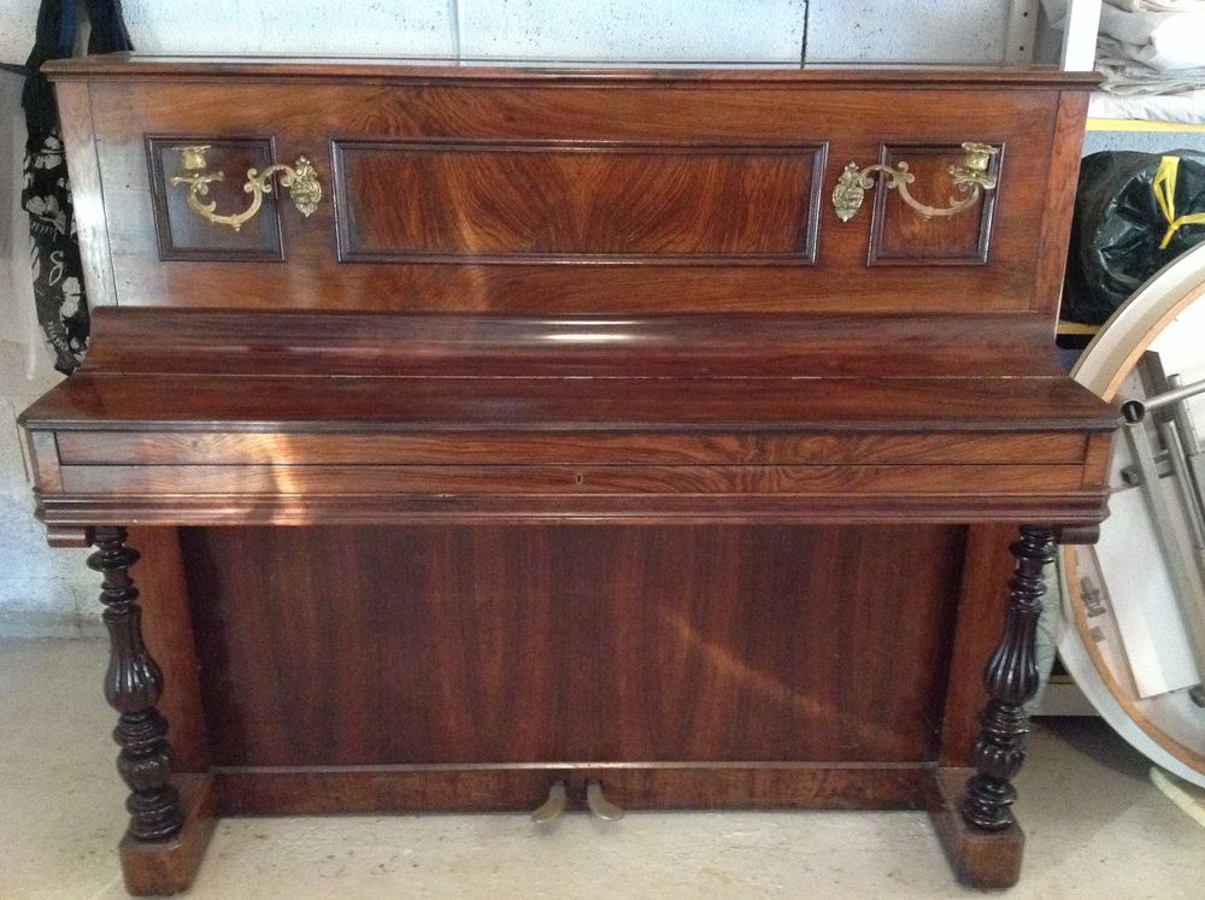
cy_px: 450
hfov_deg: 52.7
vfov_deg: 40.6
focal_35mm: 35
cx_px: 602
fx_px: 1217
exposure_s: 1/15
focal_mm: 4.28
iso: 800
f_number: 2.4
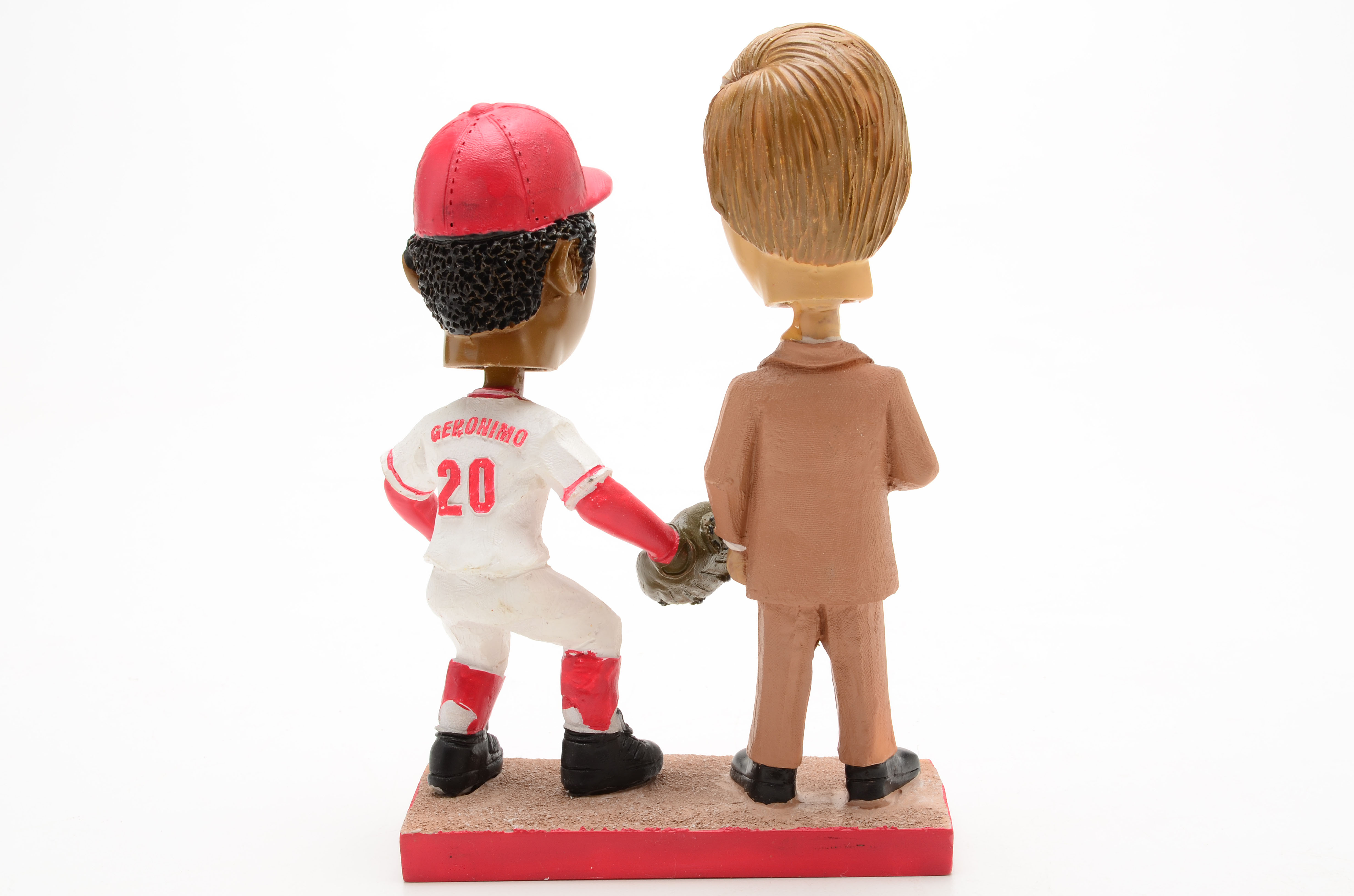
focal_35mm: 51
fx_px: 1914
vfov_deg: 26.4
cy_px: 448
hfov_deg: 39.0
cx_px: 677
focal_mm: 34
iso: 100
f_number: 18
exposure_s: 1/160
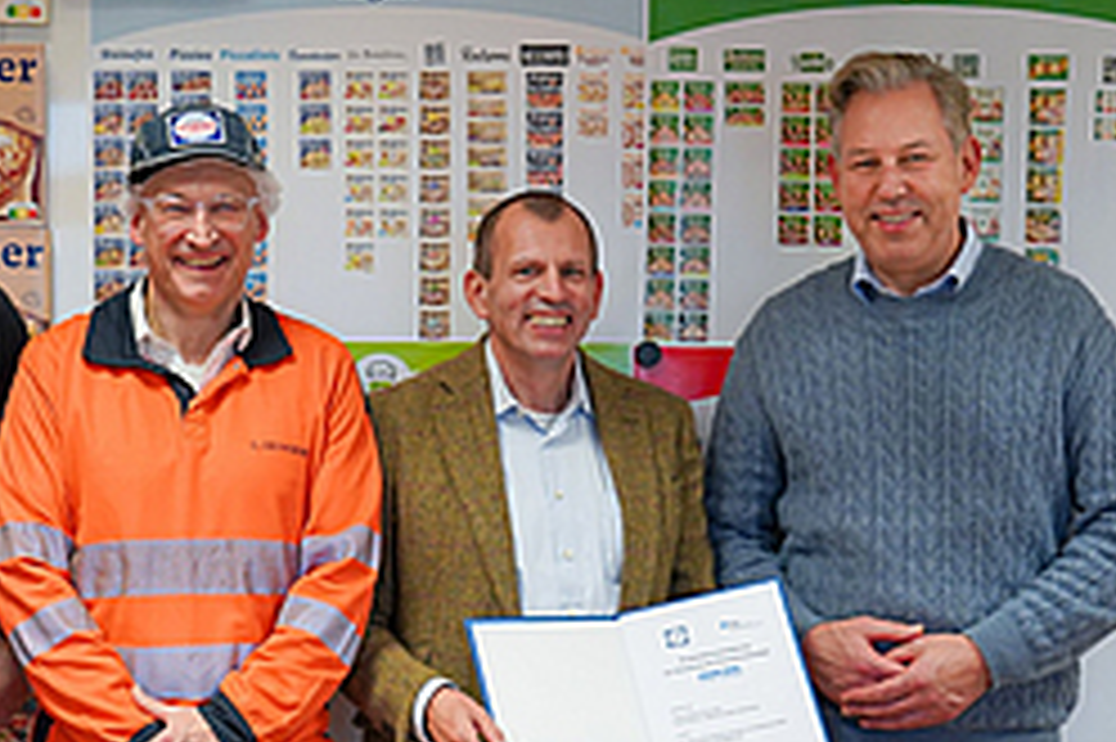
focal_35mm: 78
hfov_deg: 25.6
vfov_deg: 17.4
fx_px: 2416
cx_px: 243
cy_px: 553
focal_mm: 46
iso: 1600
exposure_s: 1/160
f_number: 4
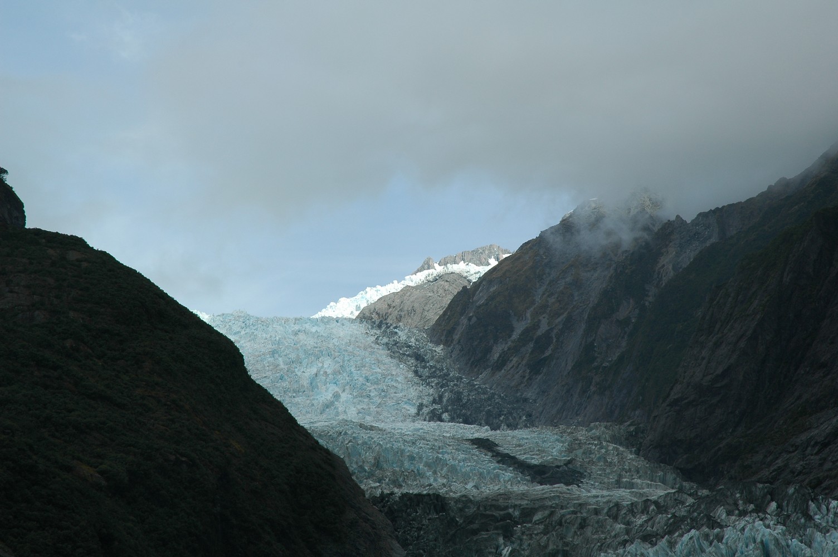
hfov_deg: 19.5
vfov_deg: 13.0
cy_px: 278
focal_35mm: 105
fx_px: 2442
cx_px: 419
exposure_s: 1/320
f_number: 10
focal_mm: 70
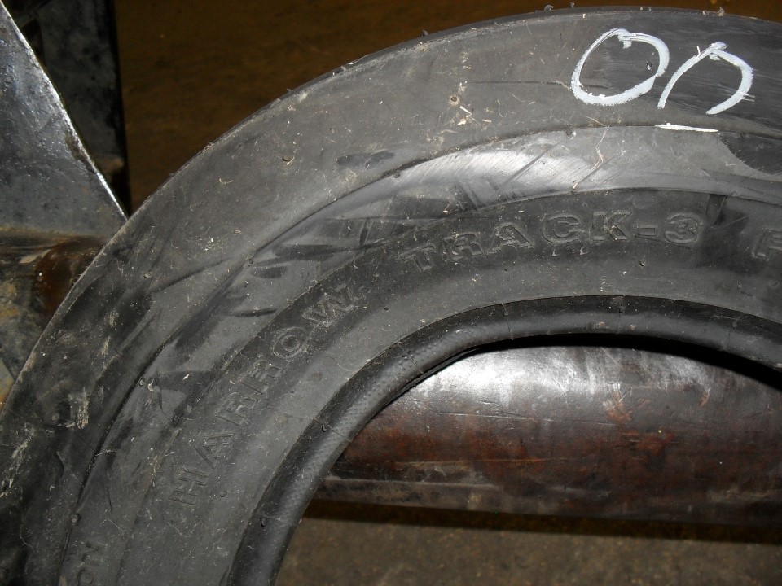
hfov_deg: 52.6
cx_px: 391
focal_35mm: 35
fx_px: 791
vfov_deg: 40.7
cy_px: 293
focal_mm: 6.3
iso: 200
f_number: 3.2
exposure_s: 1/45
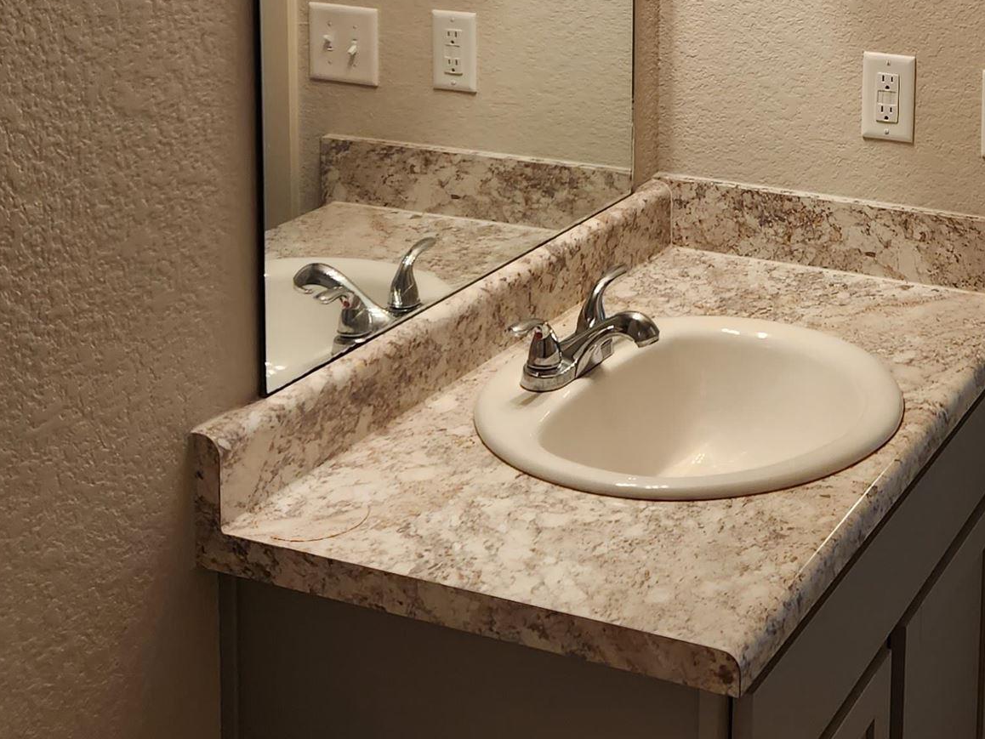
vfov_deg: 22.6
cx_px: 904
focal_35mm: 61
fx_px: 1736
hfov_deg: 30.2
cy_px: -77
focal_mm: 5.4
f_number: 1.8
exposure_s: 1/120
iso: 125
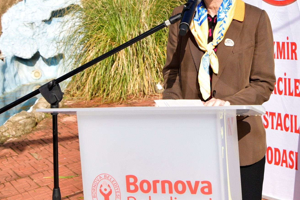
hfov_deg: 42.0
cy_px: 50
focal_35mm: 46
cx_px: 207
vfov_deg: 28.8
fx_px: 383
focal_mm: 28
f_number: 9
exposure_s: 1/1600
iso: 400
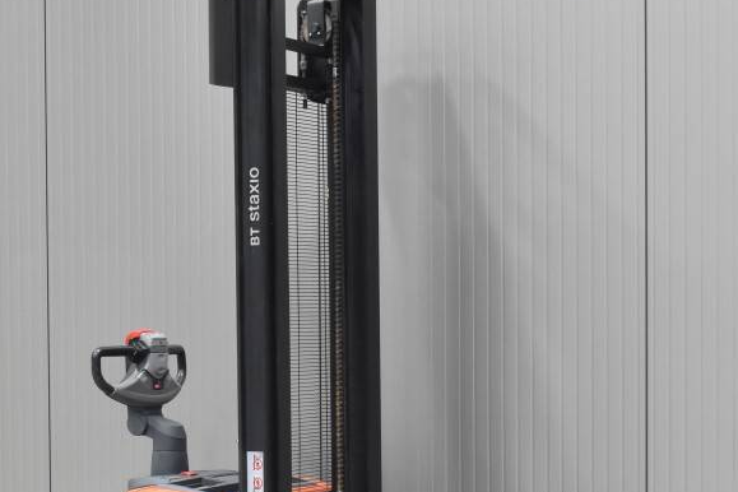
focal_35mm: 87
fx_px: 1783
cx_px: 375
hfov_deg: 23.4
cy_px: 389
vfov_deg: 15.6
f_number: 5.6
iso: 1600
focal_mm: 28
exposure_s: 1/30
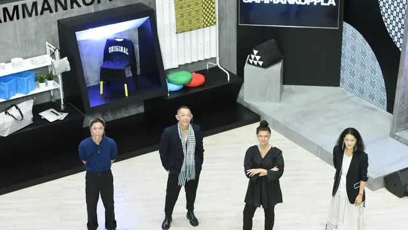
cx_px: 205
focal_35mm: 87
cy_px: 105
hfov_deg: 24.5
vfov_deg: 13.9
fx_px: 941
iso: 4000
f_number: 4.5
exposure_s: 1/125
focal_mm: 70
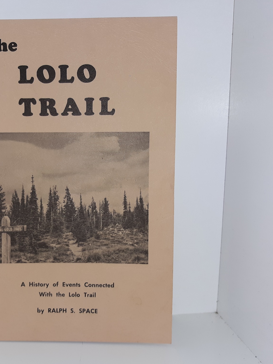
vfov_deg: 49.0
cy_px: 183
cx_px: 78
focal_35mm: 38
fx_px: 400
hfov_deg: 37.1
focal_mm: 3.7
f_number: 1.7
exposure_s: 1/183
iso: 40
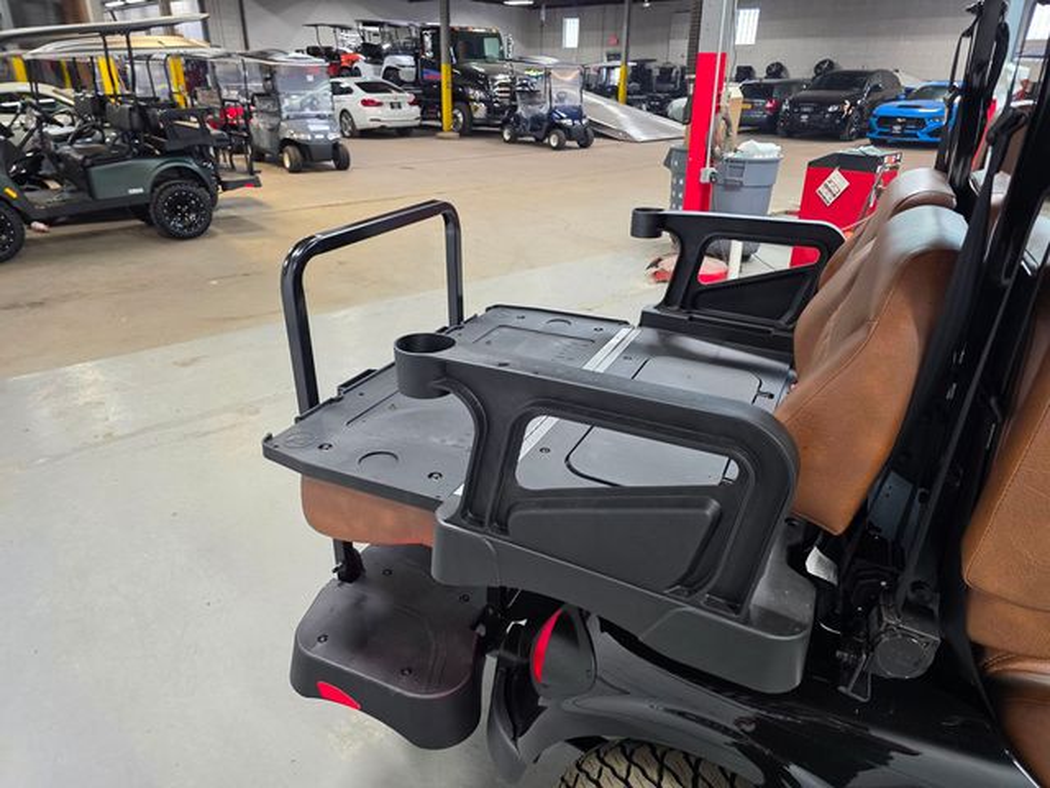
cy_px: 394
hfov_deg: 73.9
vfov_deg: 58.9
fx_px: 698
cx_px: 525
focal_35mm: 23
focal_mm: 6.3
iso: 320
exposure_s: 1/120
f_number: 1.7
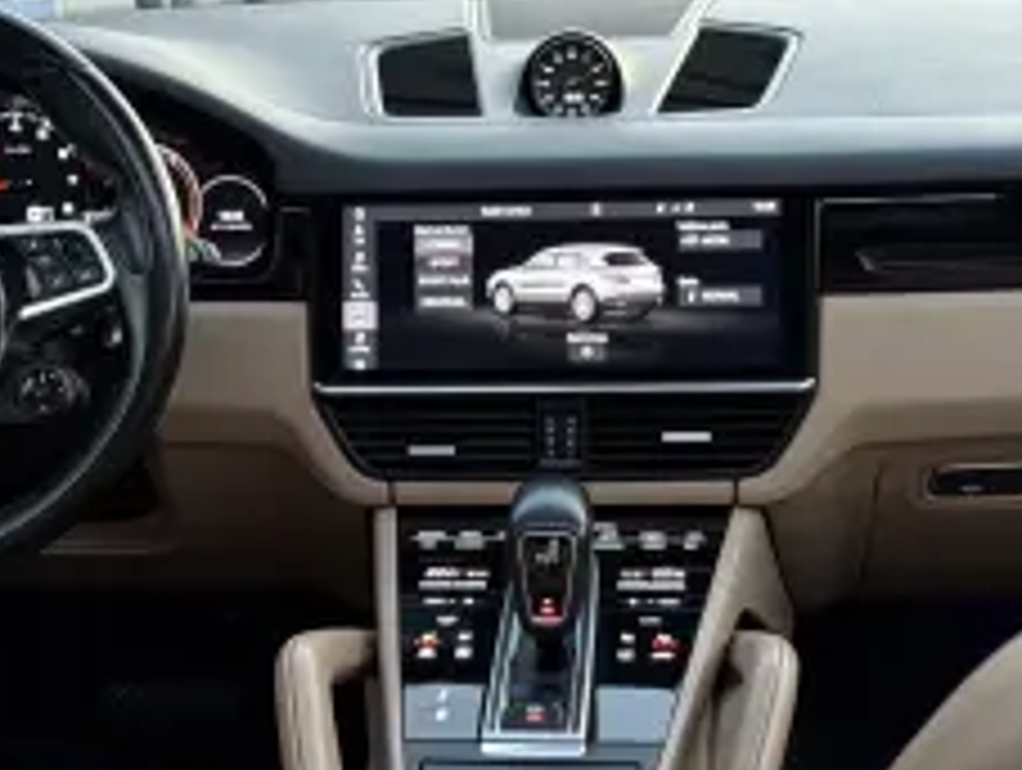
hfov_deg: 25.6
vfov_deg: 19.4
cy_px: 536
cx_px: 491
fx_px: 2247
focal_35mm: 76
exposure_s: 1/51
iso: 160
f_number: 1.78
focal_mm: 6.76
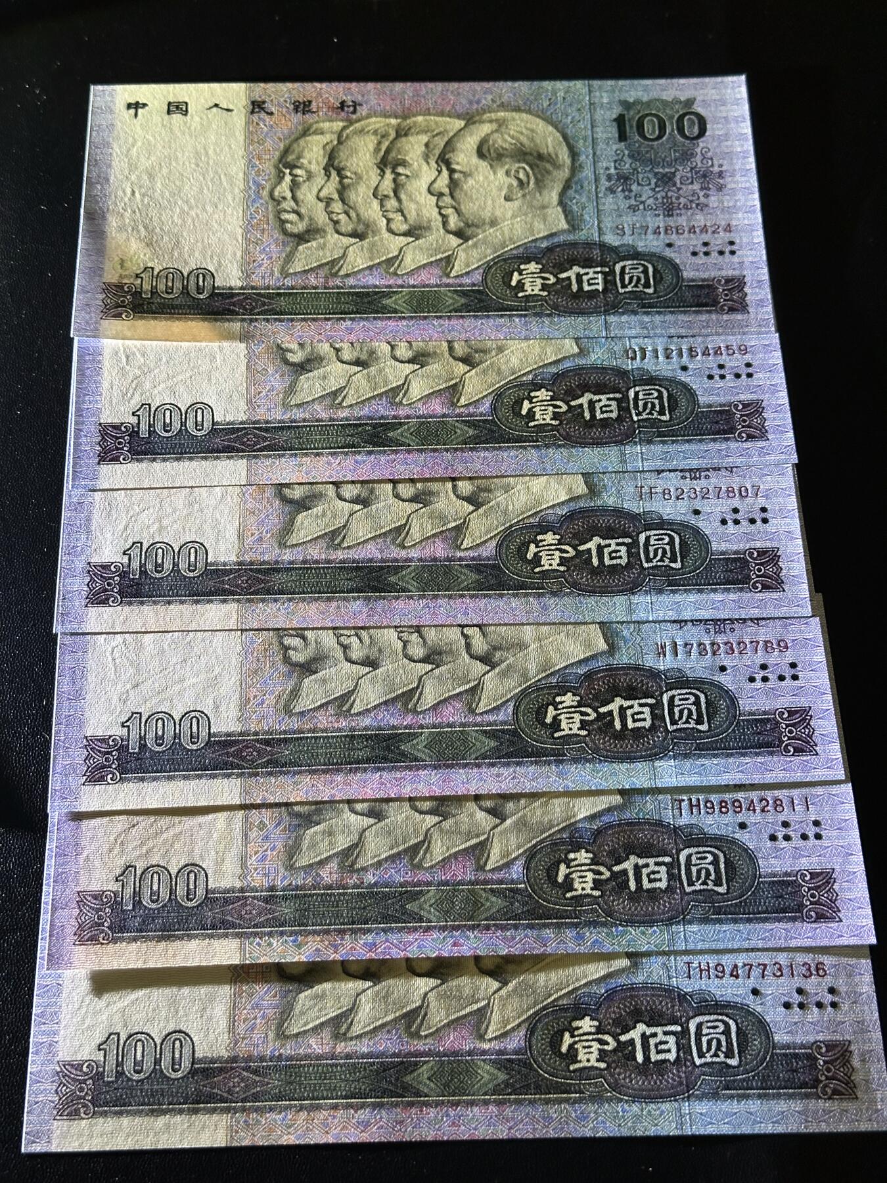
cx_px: 444
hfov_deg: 30.3
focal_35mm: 48
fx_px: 1640
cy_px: 592
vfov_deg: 39.7
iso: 200
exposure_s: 1/33
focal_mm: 6.86
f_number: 1.78
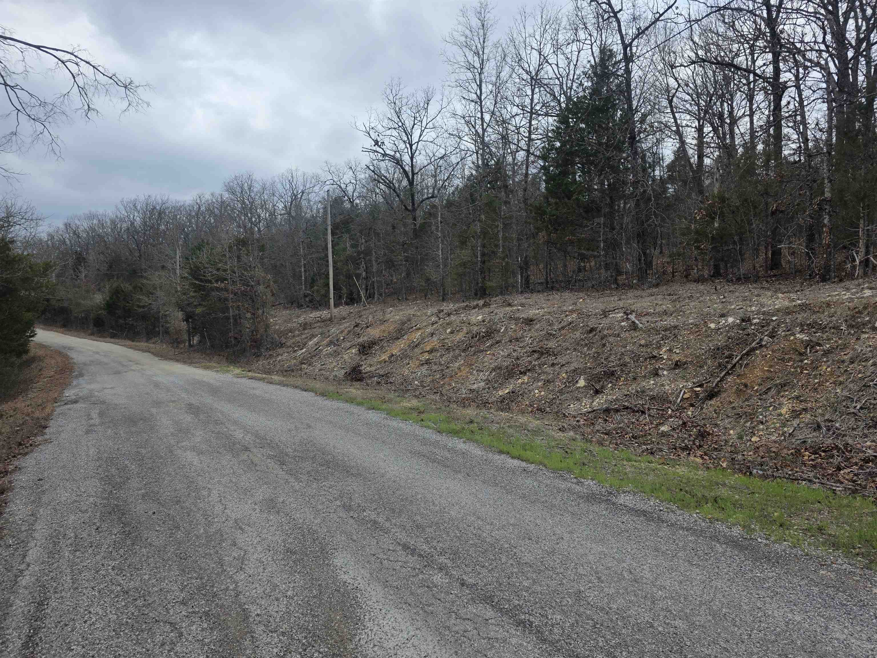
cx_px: 438
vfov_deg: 58.9
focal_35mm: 23
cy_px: 329
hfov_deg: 73.9
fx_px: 583
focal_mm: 6.3
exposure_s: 1/3134
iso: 80
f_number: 1.7
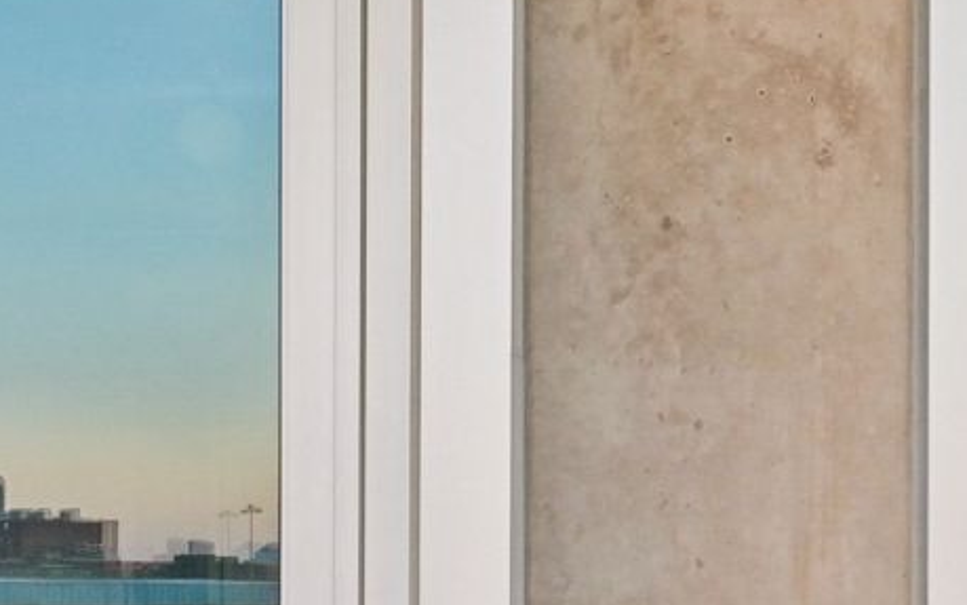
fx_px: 2636
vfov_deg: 13.0
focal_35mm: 100
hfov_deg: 20.2
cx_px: 4
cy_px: 496
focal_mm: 15
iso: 400
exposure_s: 1/25
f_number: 8
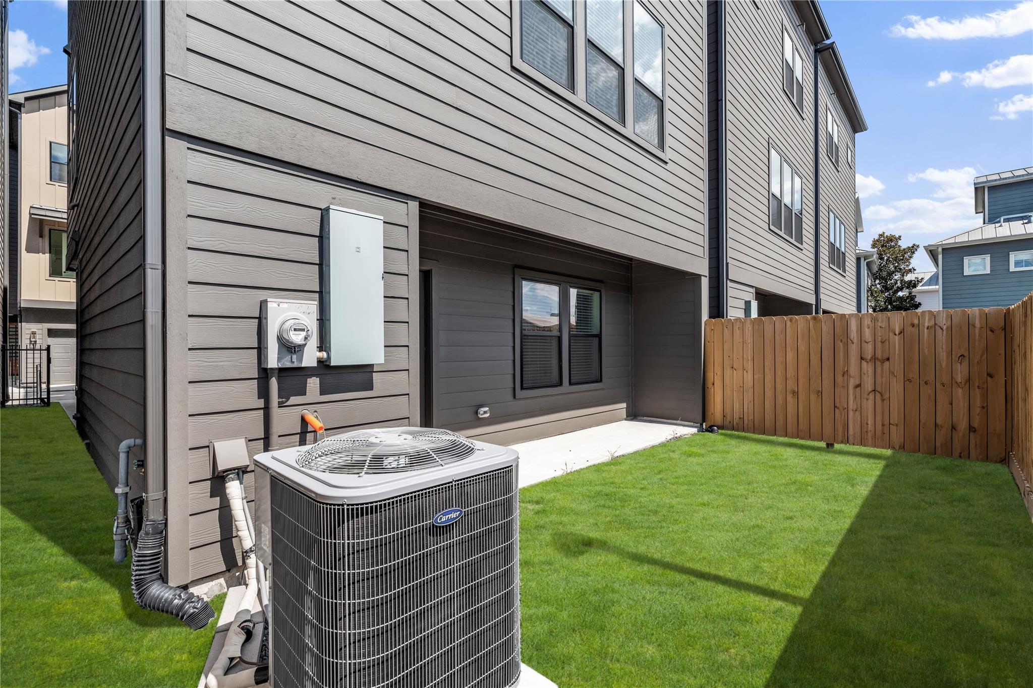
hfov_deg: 96.7
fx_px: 459
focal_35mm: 16
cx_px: 516
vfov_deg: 73.7
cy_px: 344
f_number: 9
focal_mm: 16
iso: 200
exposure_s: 1/160
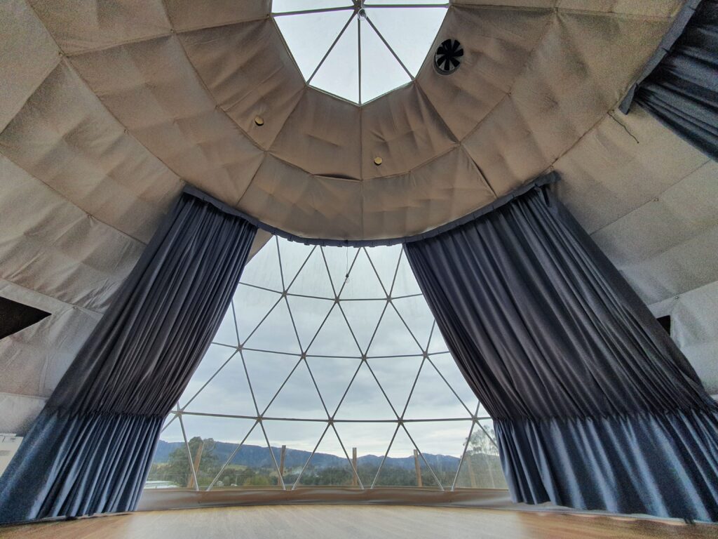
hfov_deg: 106.2
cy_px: 270
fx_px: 270
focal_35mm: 13
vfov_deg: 89.9
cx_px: 359
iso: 50
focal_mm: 1.8
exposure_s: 1/114
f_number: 2.2
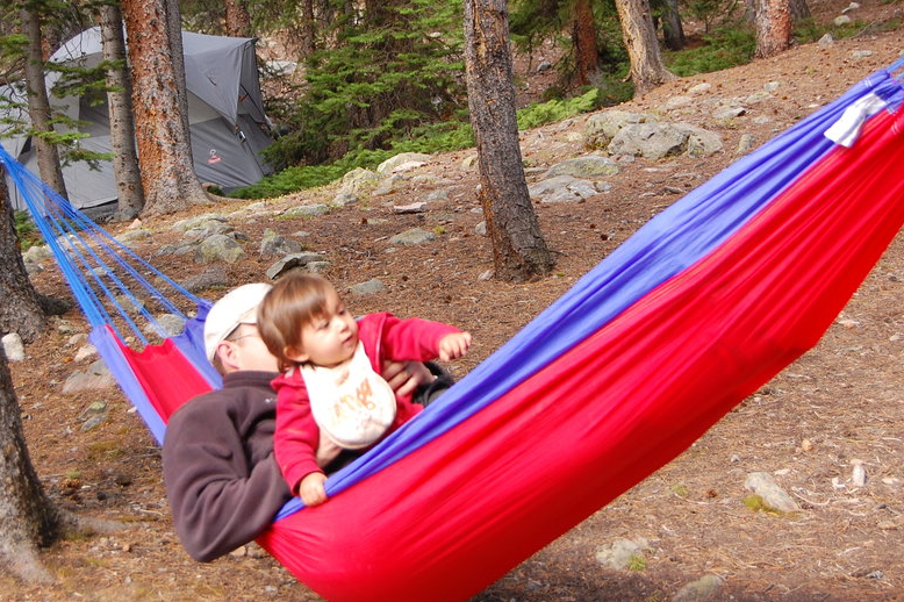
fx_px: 1882
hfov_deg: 27.0
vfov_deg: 18.1
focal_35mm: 75
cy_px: 240
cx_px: 365
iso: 400
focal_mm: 38
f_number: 5.6
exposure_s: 1/125
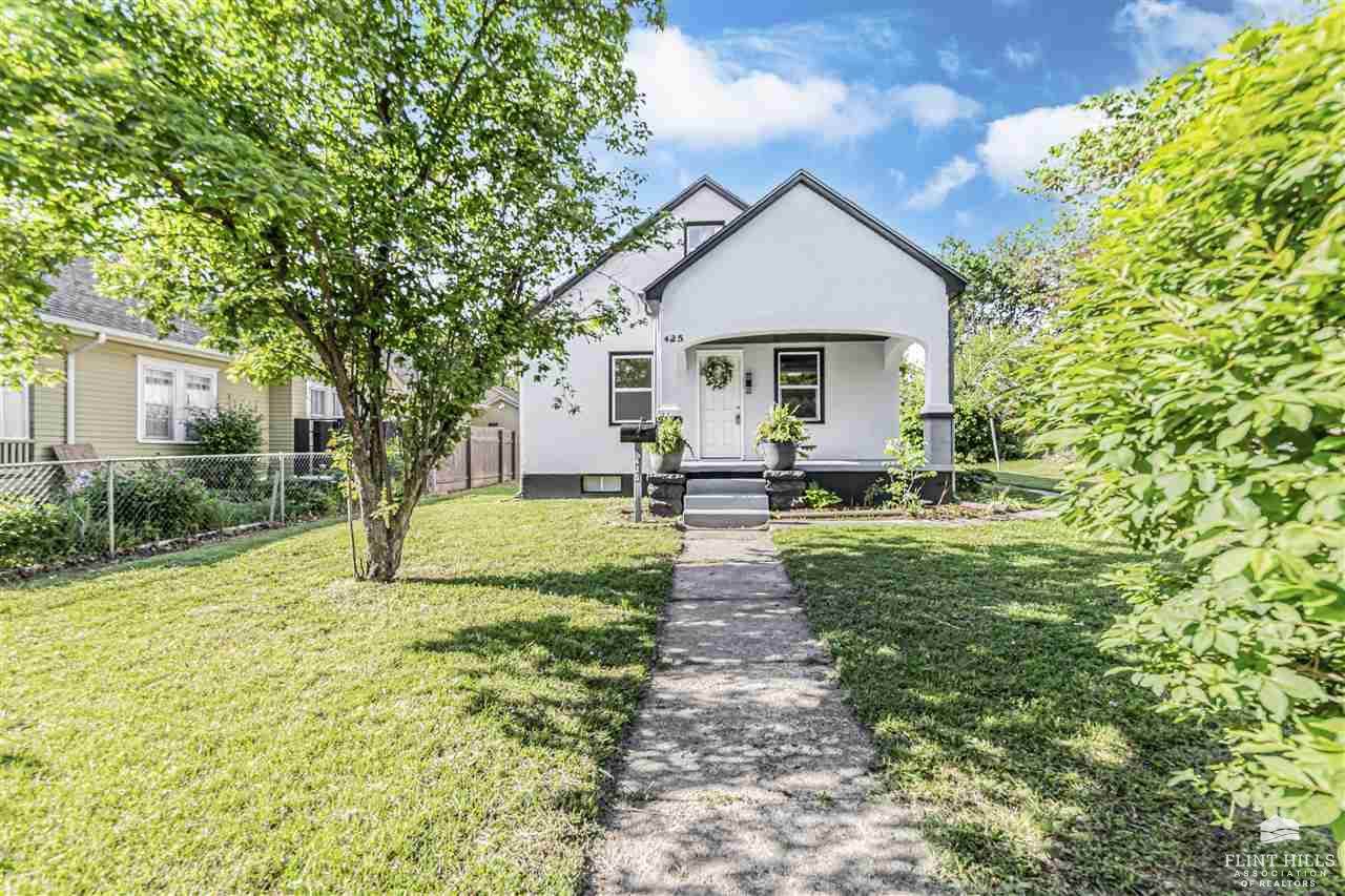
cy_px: 448
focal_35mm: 15
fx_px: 560
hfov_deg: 100.4
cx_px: 672
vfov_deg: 77.3
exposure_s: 1/200
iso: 100
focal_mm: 10
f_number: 5.6
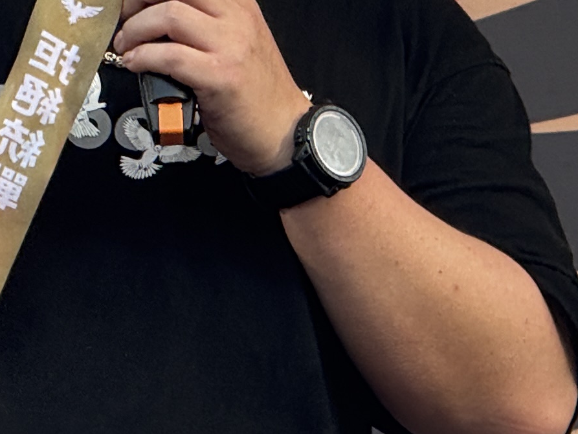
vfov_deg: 2.7
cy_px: -16
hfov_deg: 3.7
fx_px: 9051
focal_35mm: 542
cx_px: 152
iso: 64
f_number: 2.8
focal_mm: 15.66
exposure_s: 1/159
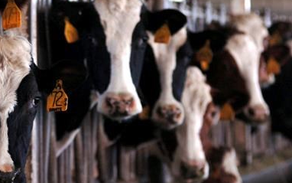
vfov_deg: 4.5
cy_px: 70
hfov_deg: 7.2
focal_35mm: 291
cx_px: 44
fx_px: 2316
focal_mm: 112
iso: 200
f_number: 2.8
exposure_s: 1/200
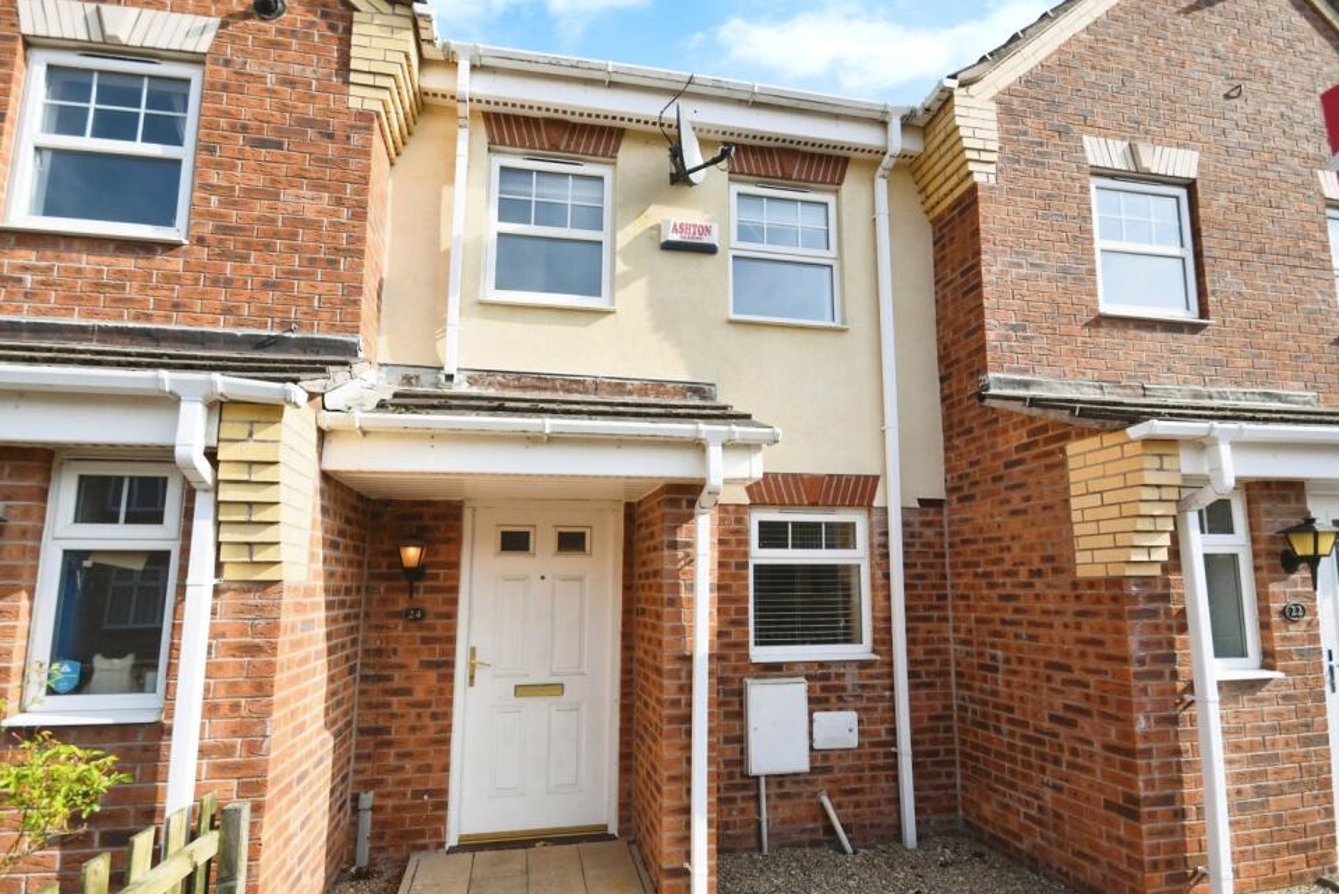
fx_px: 595
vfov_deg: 73.8
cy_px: 437
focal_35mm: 16
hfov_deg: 96.6
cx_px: 635
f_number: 8
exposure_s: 1/640
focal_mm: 10
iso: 400
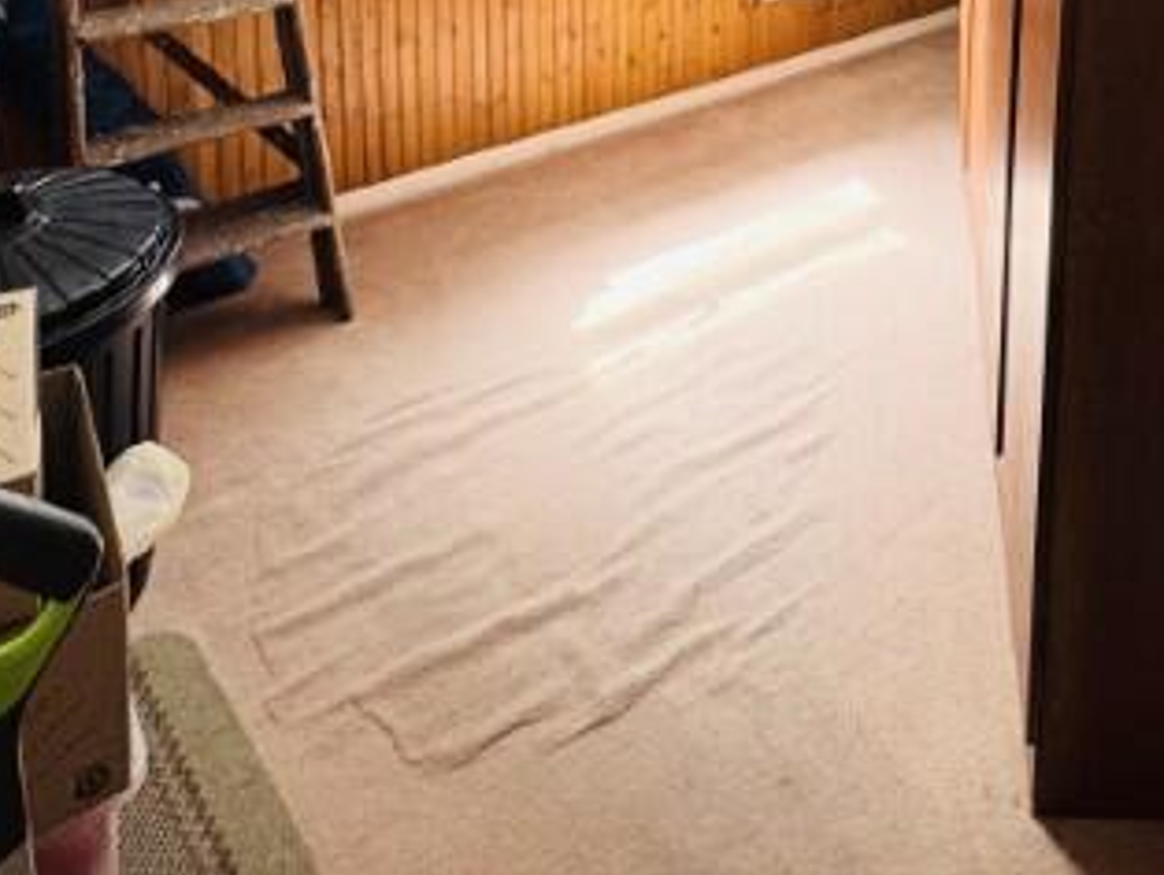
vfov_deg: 30.3
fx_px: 1279
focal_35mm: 38
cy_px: -248
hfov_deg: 47.4
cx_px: 847
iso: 80
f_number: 2.2
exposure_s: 1/99
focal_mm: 2.22
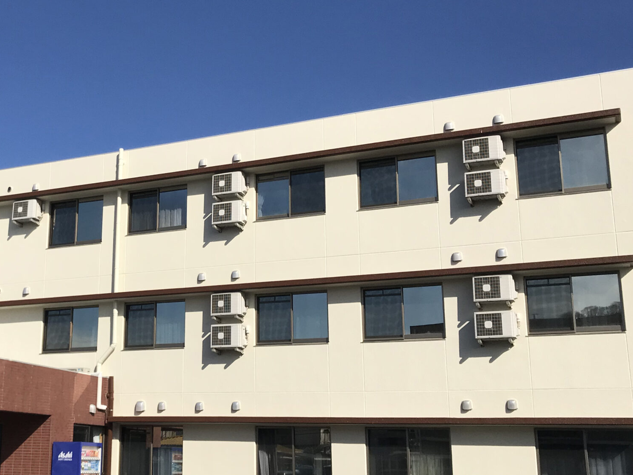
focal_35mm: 48
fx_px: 878
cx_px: 153
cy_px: 247
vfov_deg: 30.3
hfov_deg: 38.6
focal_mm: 3.99
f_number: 1.8
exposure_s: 1/5650
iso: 20
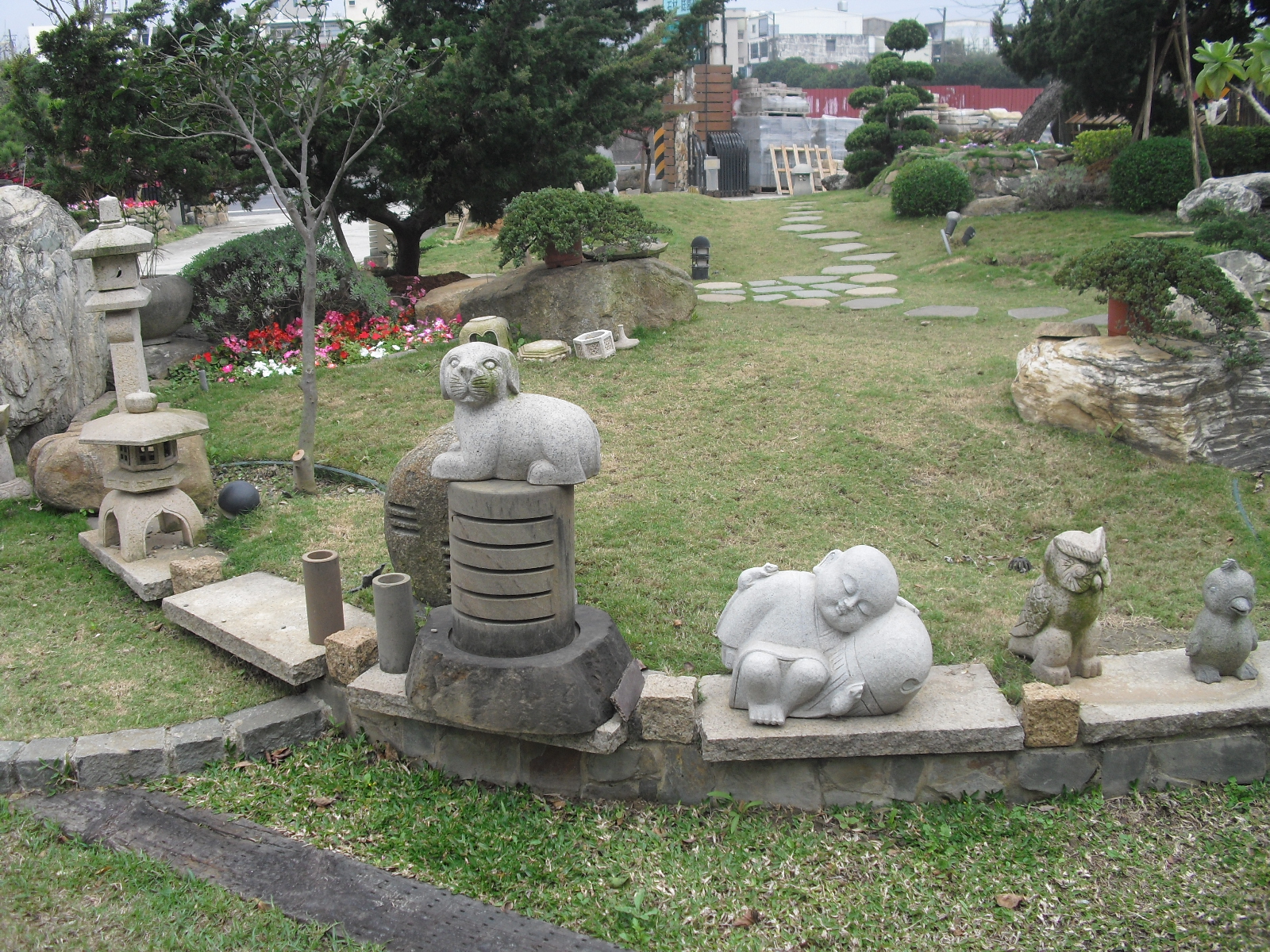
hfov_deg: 51.4
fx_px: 1321
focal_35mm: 36
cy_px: 476
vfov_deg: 39.7
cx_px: 635
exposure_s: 1/200
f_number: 3.1
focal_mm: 6.3
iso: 100
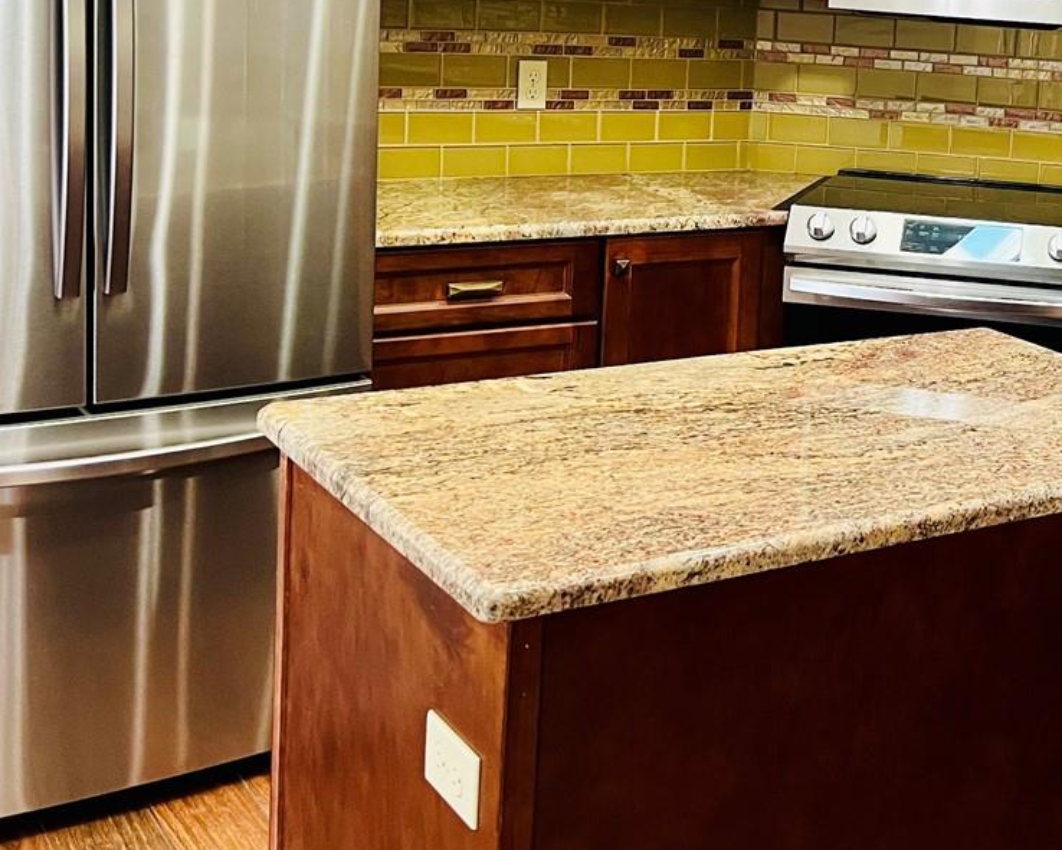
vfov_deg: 27.0
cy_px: 157
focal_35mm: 55
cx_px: 909
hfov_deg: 32.8
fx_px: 1729
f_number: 1.5
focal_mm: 5.7
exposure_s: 1/60
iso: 200
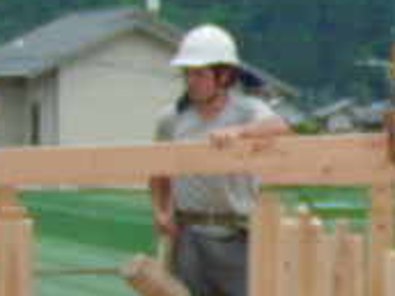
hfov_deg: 8.2
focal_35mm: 220
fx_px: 2510
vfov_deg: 6.8
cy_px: 115
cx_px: 960
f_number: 3.6
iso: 100
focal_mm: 6.42
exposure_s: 1/640
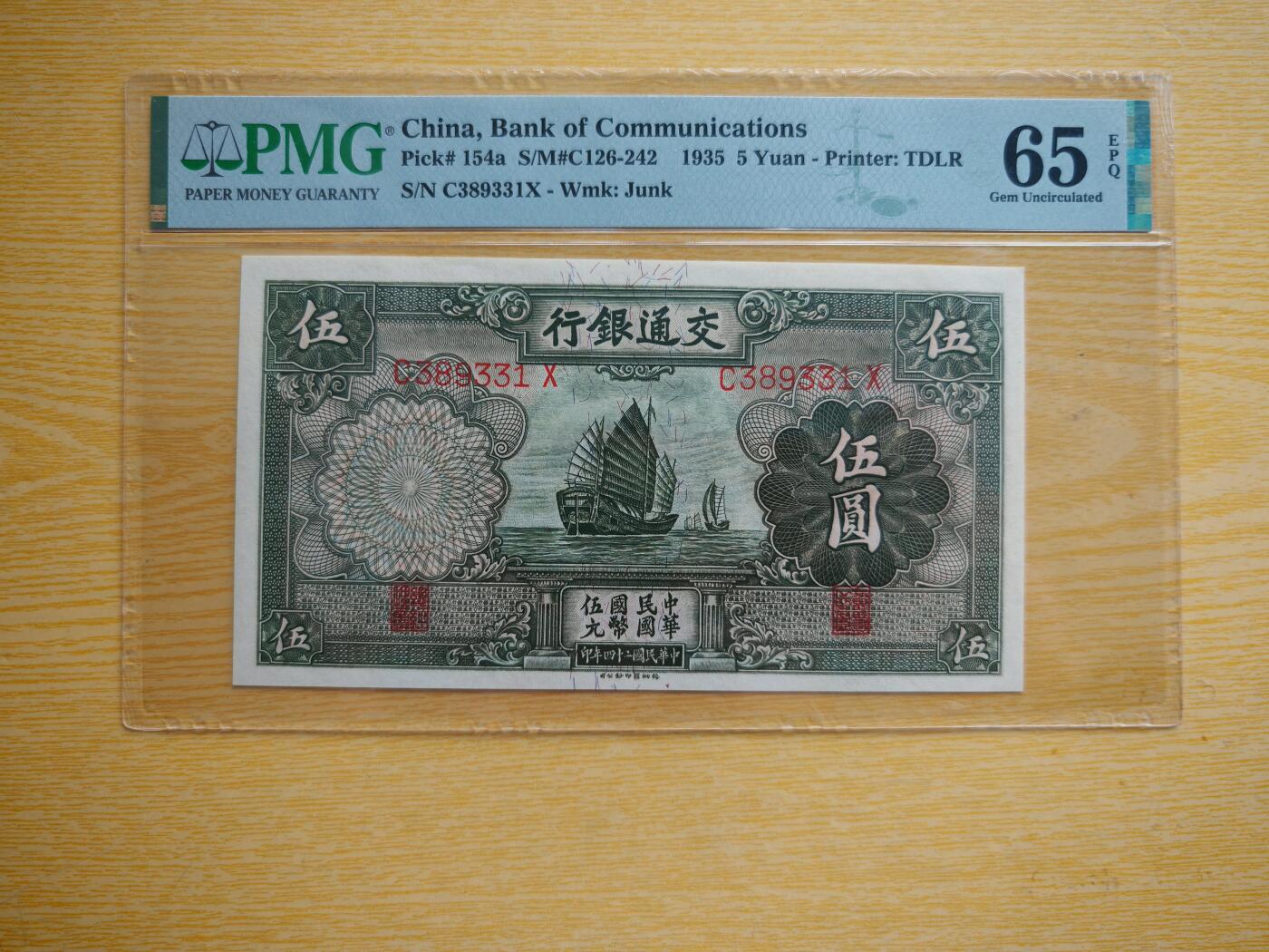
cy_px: 476
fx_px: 990
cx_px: 634
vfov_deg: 51.4
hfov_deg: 65.3
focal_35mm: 27
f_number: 1.6
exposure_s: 1/100
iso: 64
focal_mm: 7.62
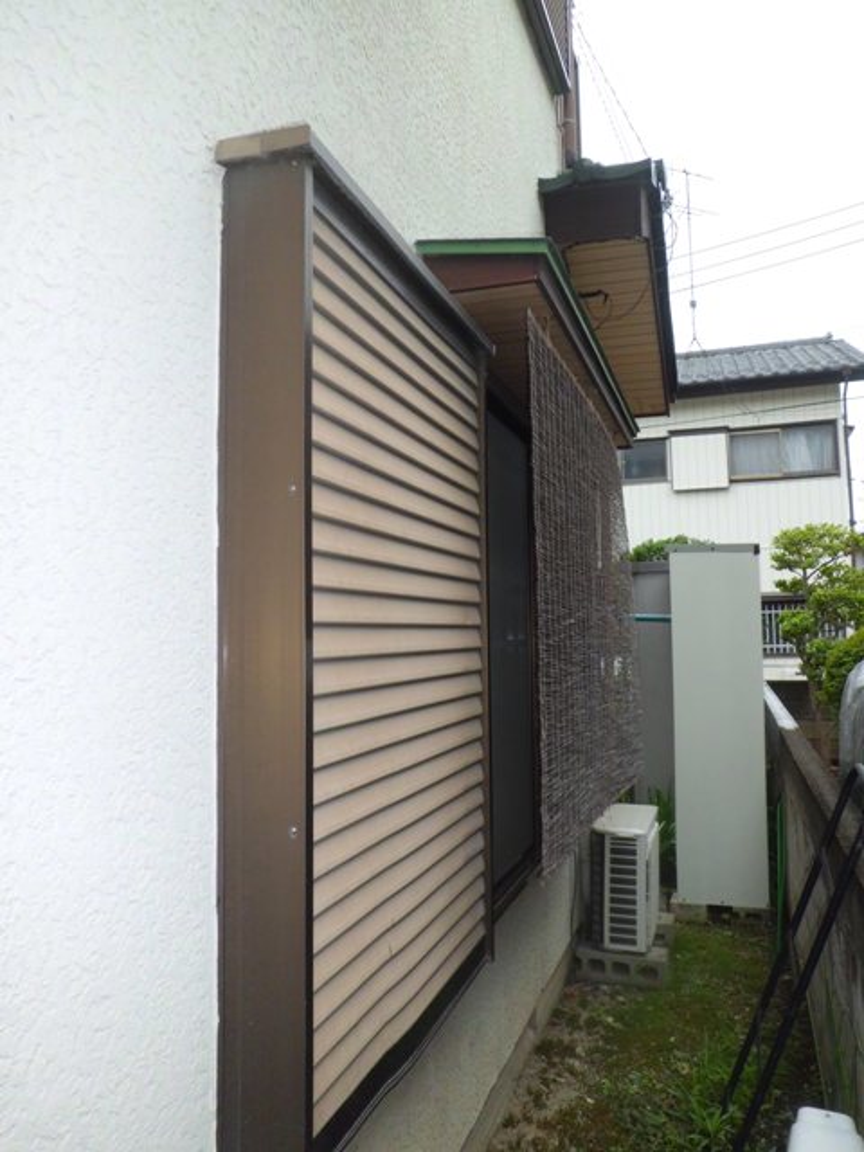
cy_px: 576
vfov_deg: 67.3
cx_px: 432
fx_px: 865
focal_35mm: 26
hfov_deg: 53.1
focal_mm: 4.7
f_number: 2.8
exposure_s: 1/250
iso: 100
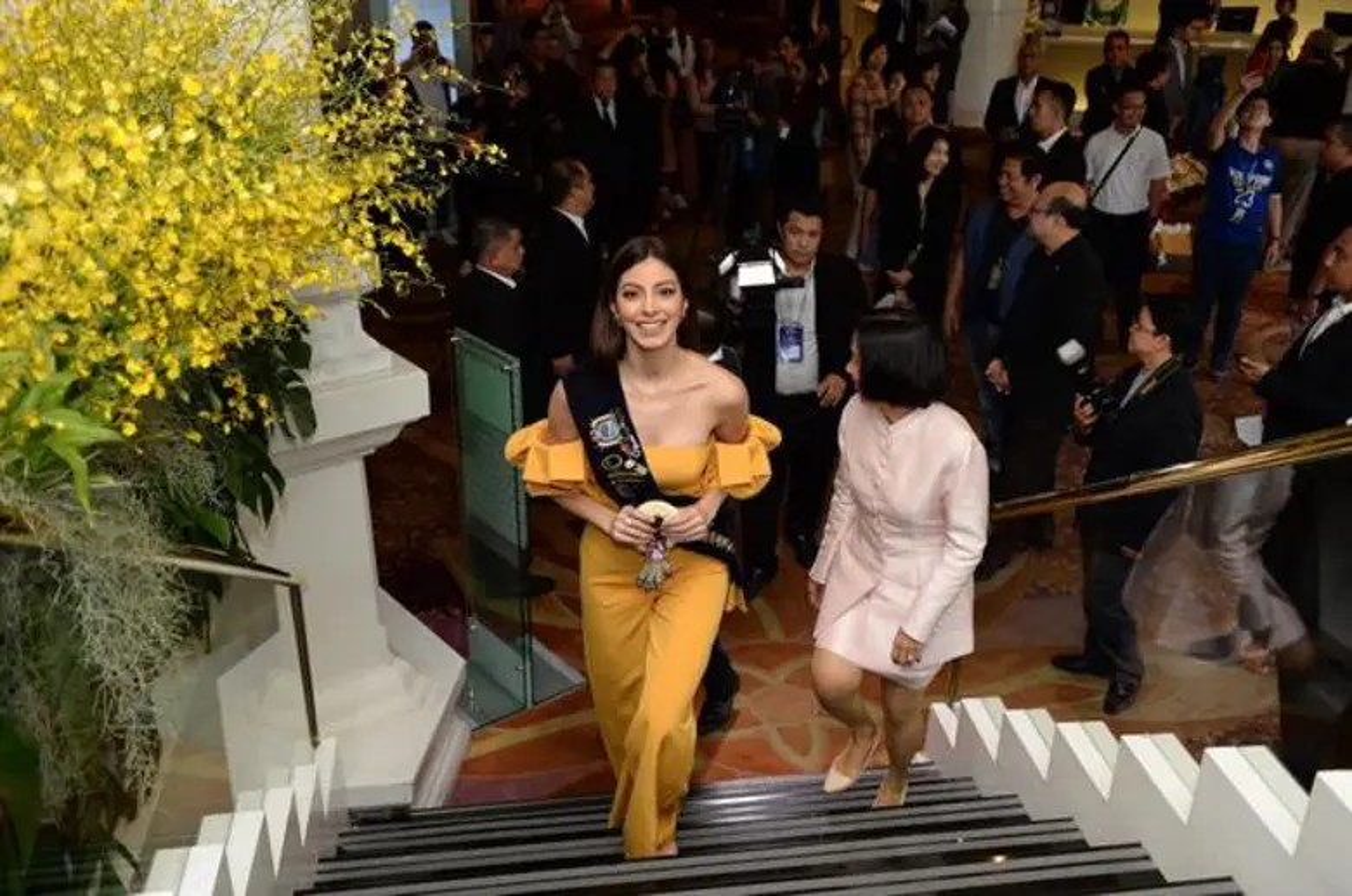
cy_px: 448
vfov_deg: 37.7
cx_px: 676
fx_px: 1312
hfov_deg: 54.5
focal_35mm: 35
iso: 1600
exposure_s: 1/250
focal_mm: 35
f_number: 3.5
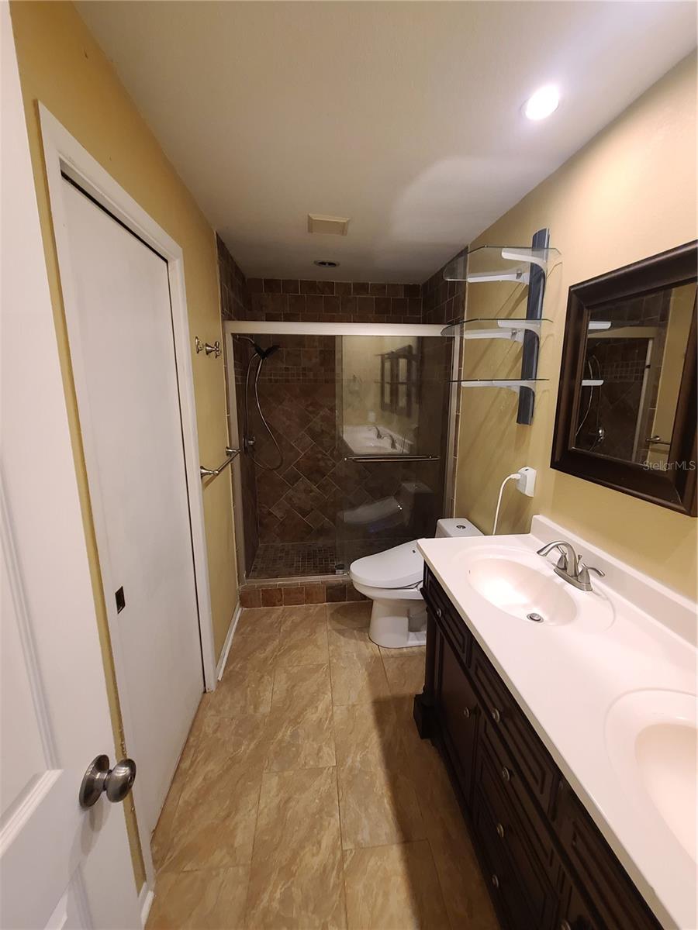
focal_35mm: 13
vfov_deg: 106.2
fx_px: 350
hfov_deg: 89.9
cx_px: 349
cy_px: 465
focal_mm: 2.2
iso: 320
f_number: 2.2
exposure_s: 1/60
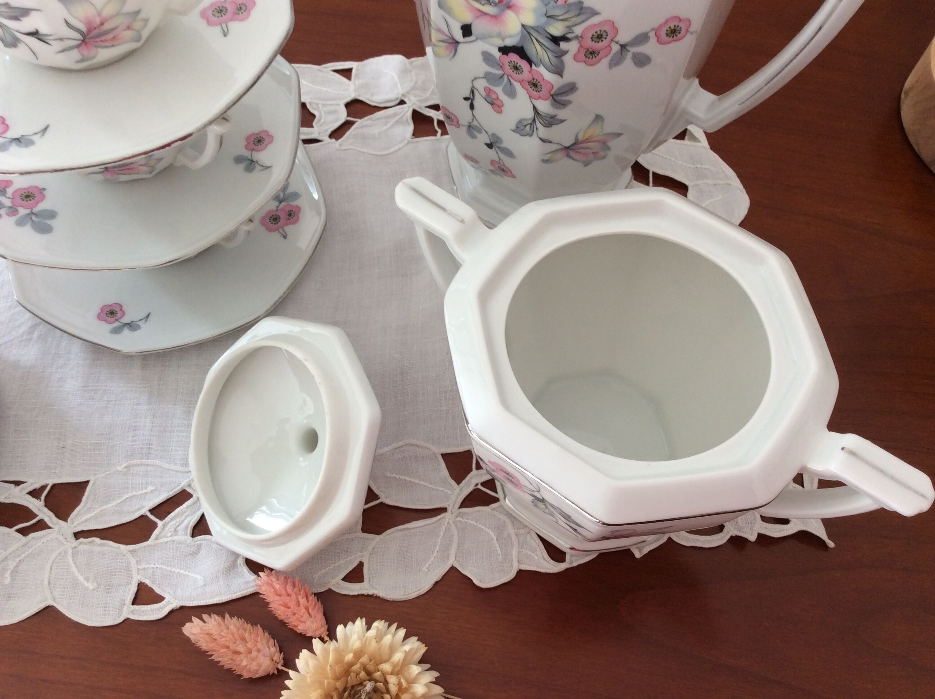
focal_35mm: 32
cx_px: 468
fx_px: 863
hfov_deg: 56.9
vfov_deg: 44.1
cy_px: 350
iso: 40
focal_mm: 3.3
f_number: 2.4
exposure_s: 1/25
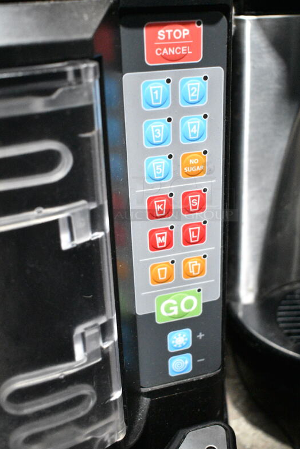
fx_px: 524
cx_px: 174
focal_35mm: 42
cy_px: 191
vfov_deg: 46.2
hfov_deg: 31.9
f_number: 3.8
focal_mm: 24
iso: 6400
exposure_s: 1/250
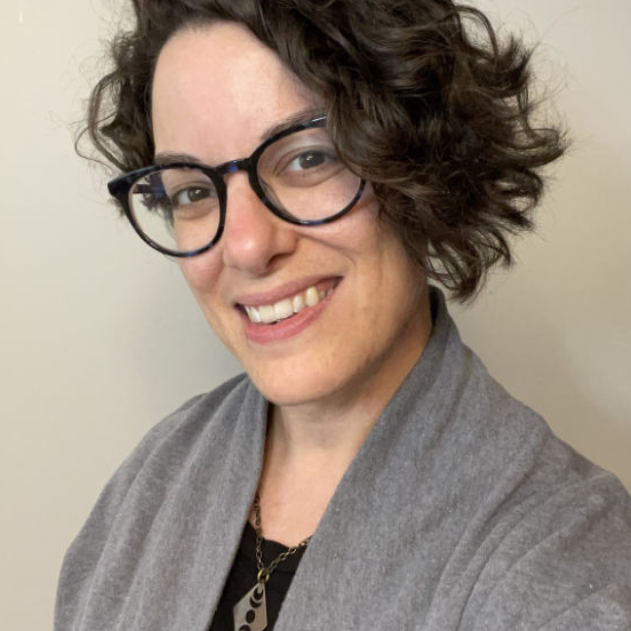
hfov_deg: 46.0
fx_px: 742
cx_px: 317
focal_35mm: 36
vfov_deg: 45.9
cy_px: 274
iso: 320
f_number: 2.2
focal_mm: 2.7
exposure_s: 1/60
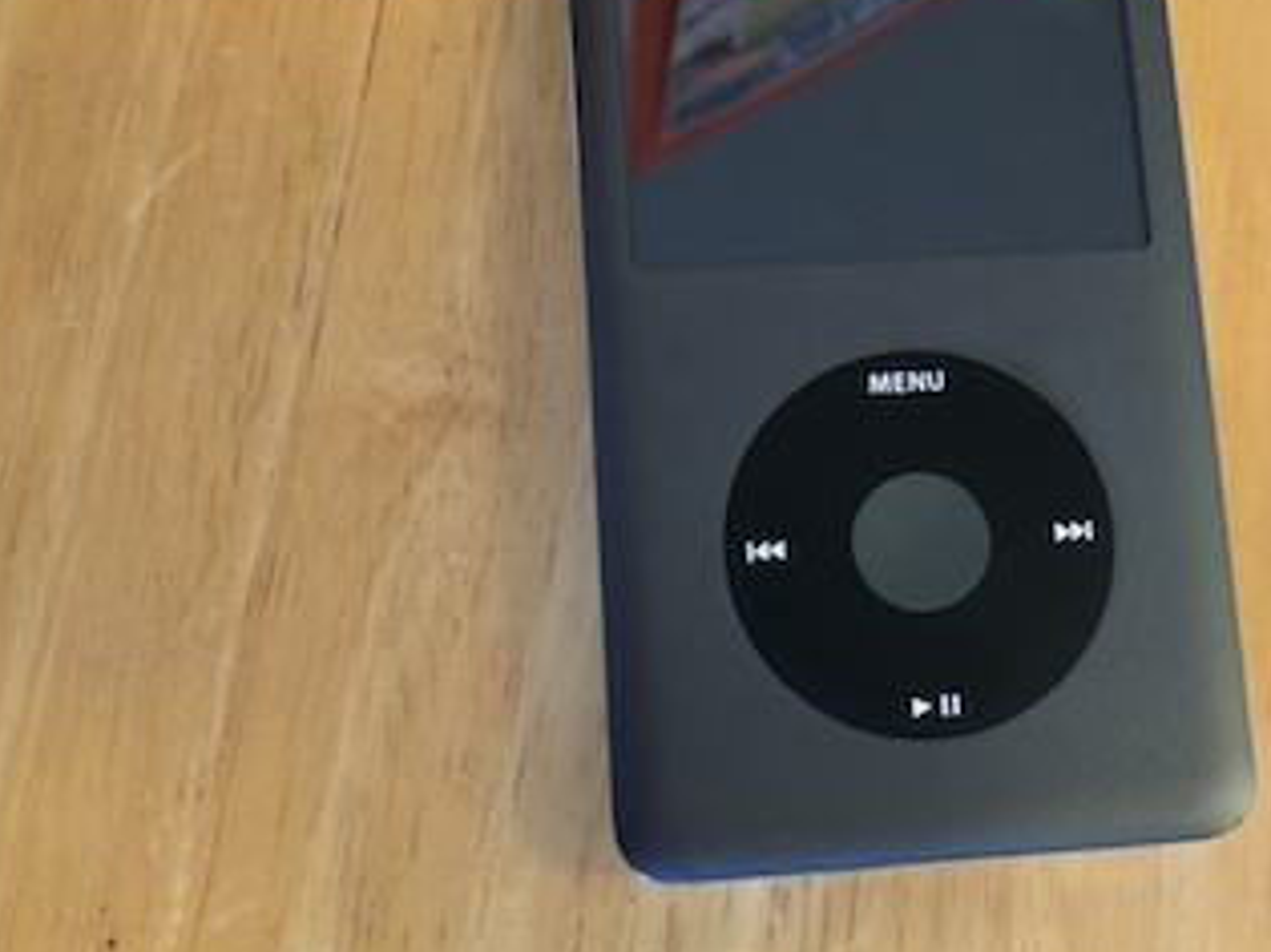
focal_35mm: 59
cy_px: 391
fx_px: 2165
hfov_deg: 32.2
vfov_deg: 24.8
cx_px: 920
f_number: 2.2
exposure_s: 1/30
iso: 80
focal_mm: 4.15
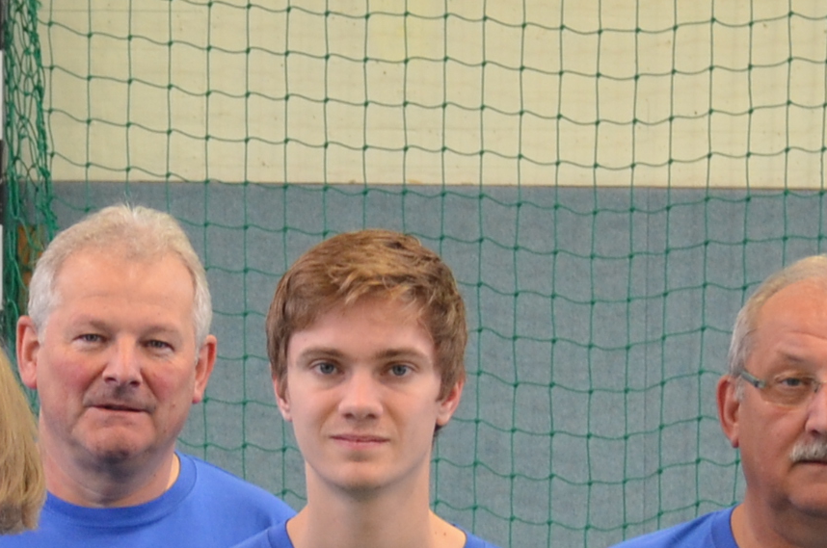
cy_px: 677
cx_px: 103
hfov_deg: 13.2
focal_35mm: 155
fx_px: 3555
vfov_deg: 8.7
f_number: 4
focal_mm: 24
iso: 450
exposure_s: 1/60
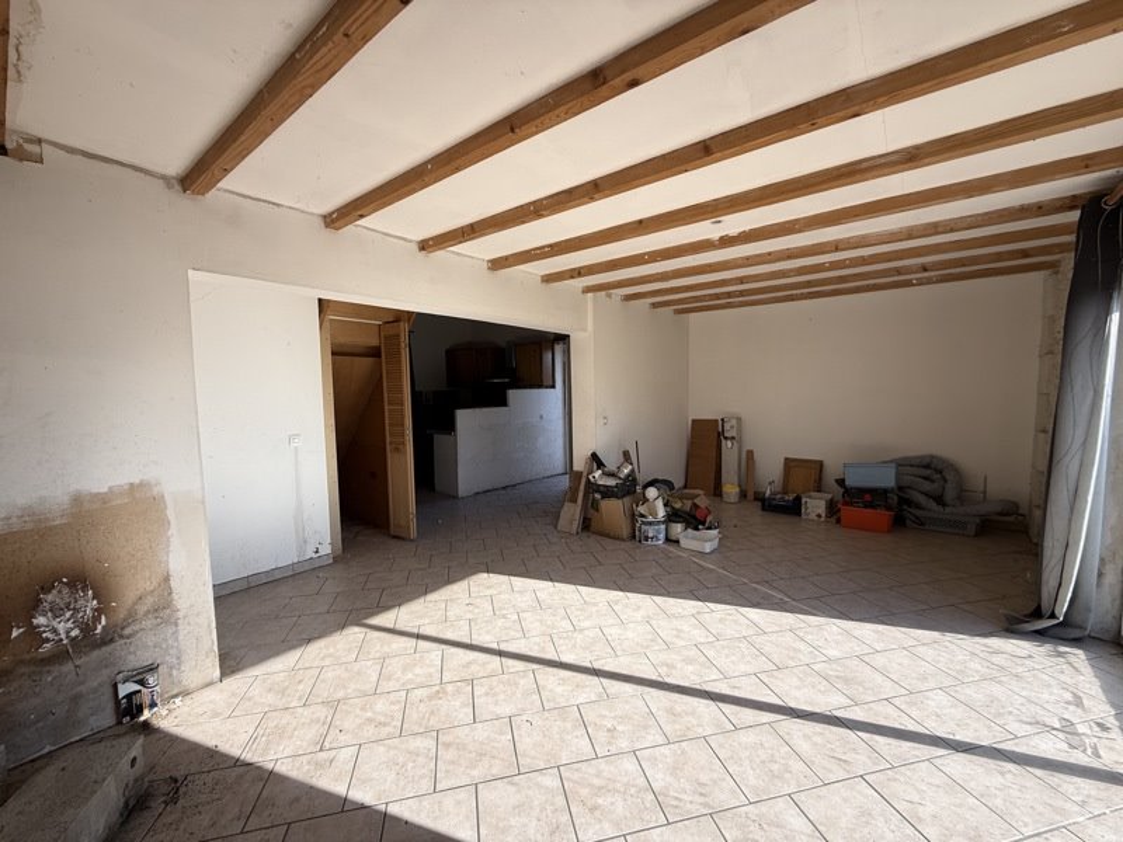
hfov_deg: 102.1
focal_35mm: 14
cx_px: 562
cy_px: 421
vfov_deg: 85.7
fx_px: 454
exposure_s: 1/297
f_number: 2.2
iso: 50
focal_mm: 2.22
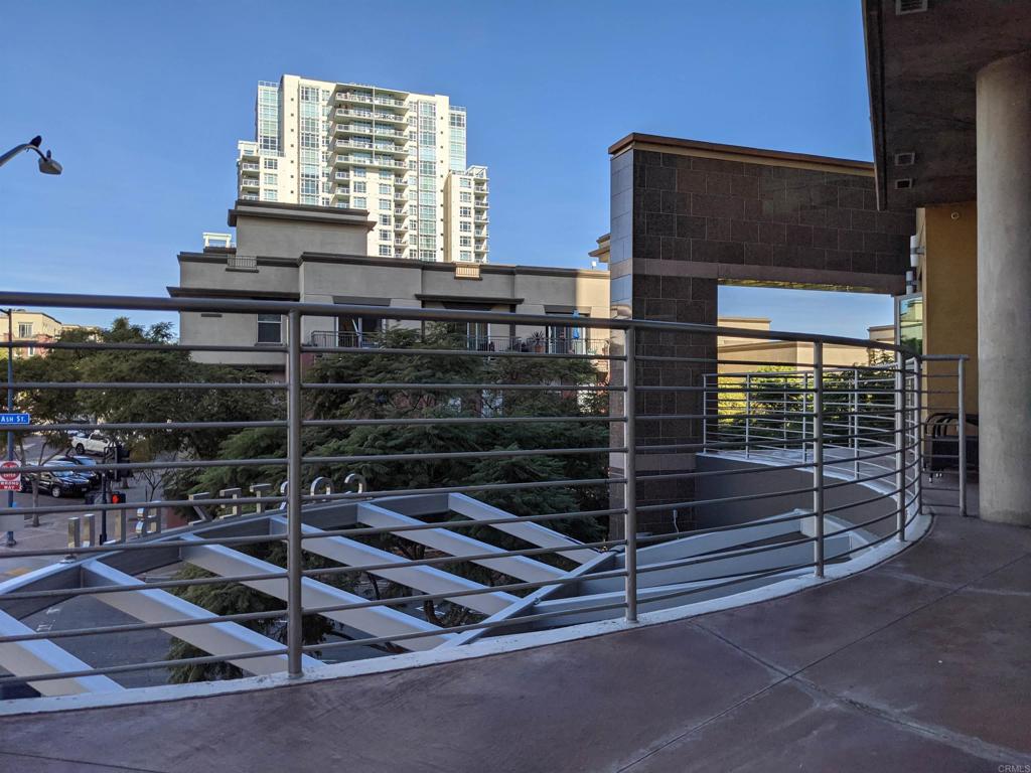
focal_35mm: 27
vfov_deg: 51.4
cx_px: 516
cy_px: 386
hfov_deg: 65.3
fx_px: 804
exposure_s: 1/3906
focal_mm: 4.38
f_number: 1.73
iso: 62
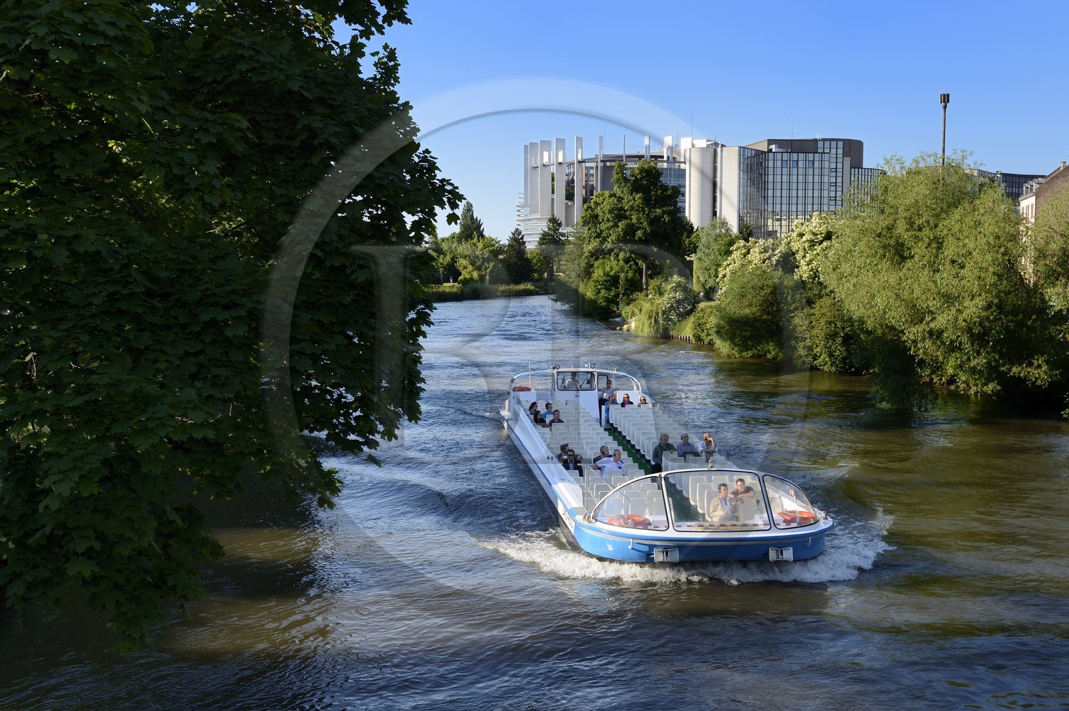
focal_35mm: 38
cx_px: 534
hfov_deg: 50.7
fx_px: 1127
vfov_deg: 35.0
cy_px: 356
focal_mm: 38
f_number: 8
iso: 200
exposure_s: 1/250
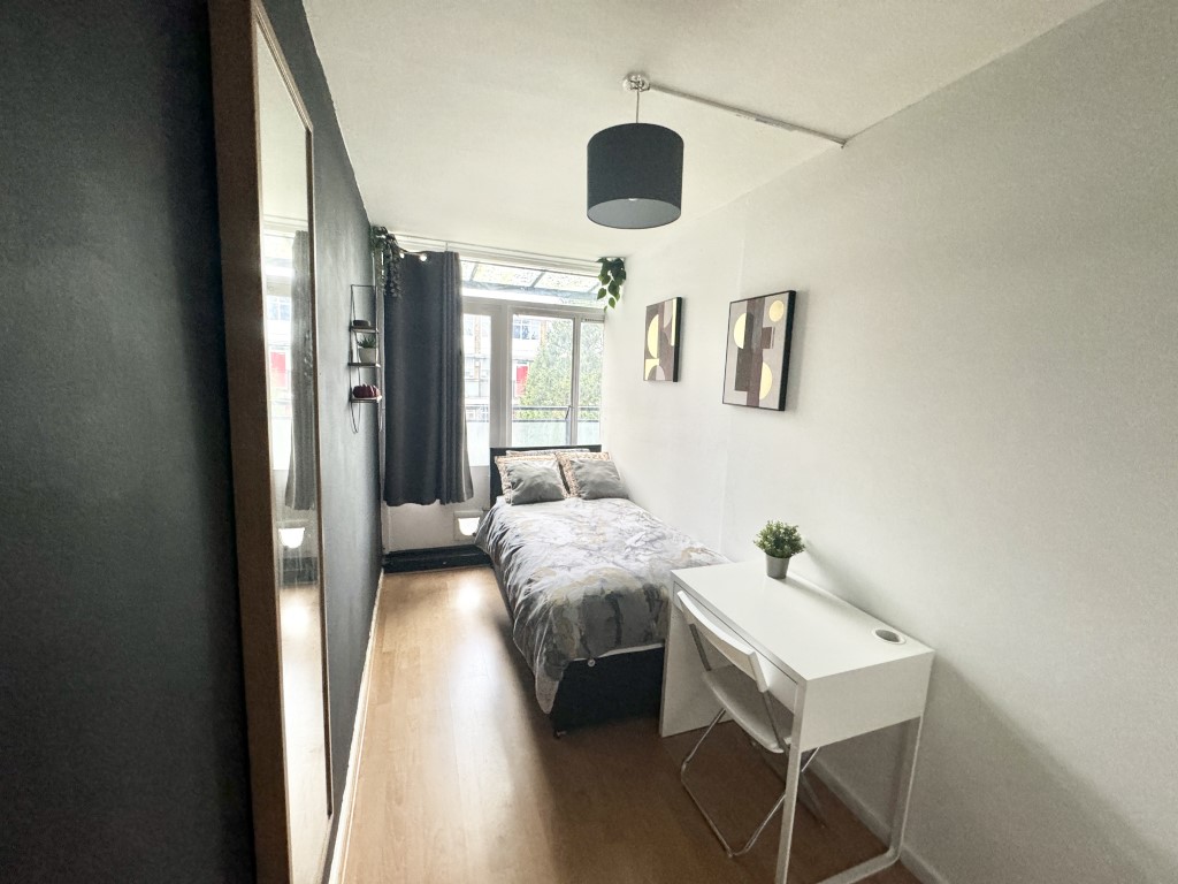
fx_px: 476
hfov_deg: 102.1
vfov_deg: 85.7
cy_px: 442
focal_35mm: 14
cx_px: 589
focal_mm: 2.22
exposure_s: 1/62
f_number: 2.2
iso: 320
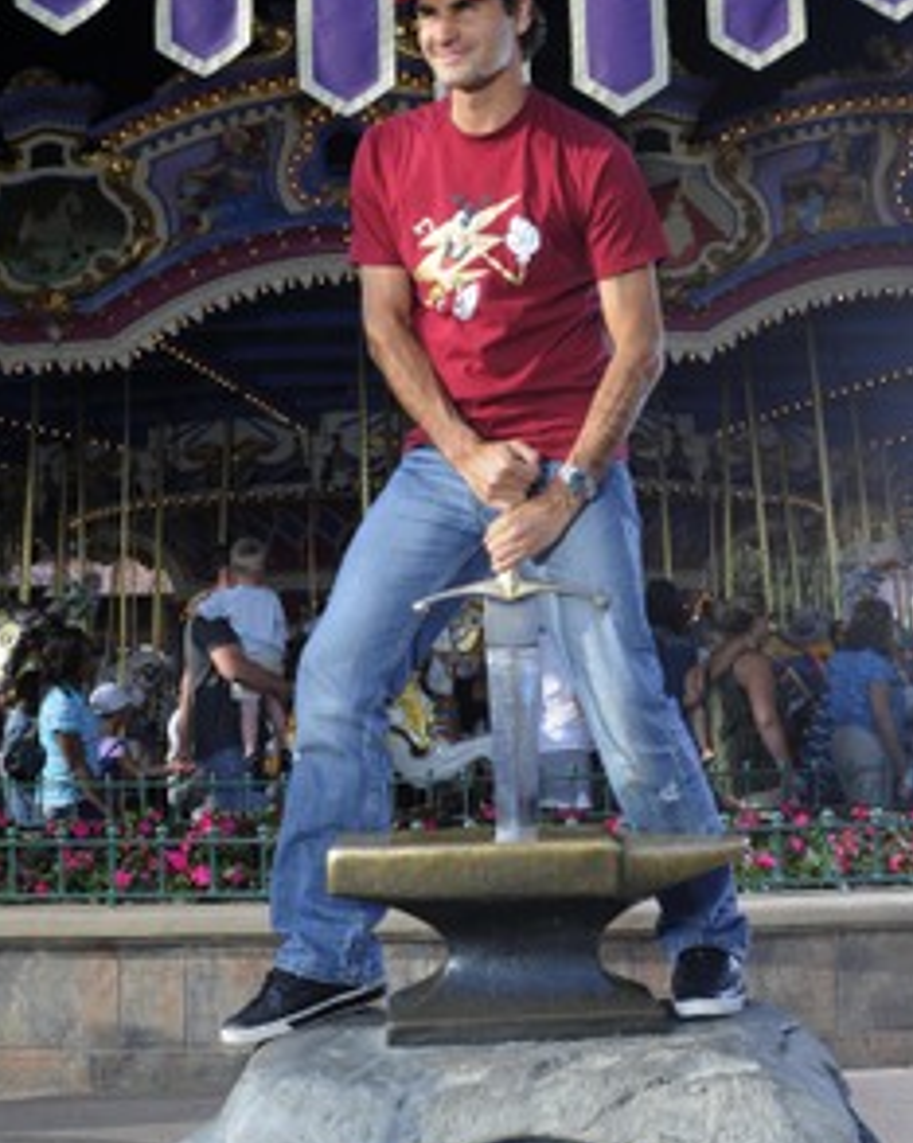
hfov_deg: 29.1
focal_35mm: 52
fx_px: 1758
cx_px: 484
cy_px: 575
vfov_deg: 36.0
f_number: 8
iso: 200
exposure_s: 1/200
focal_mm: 24
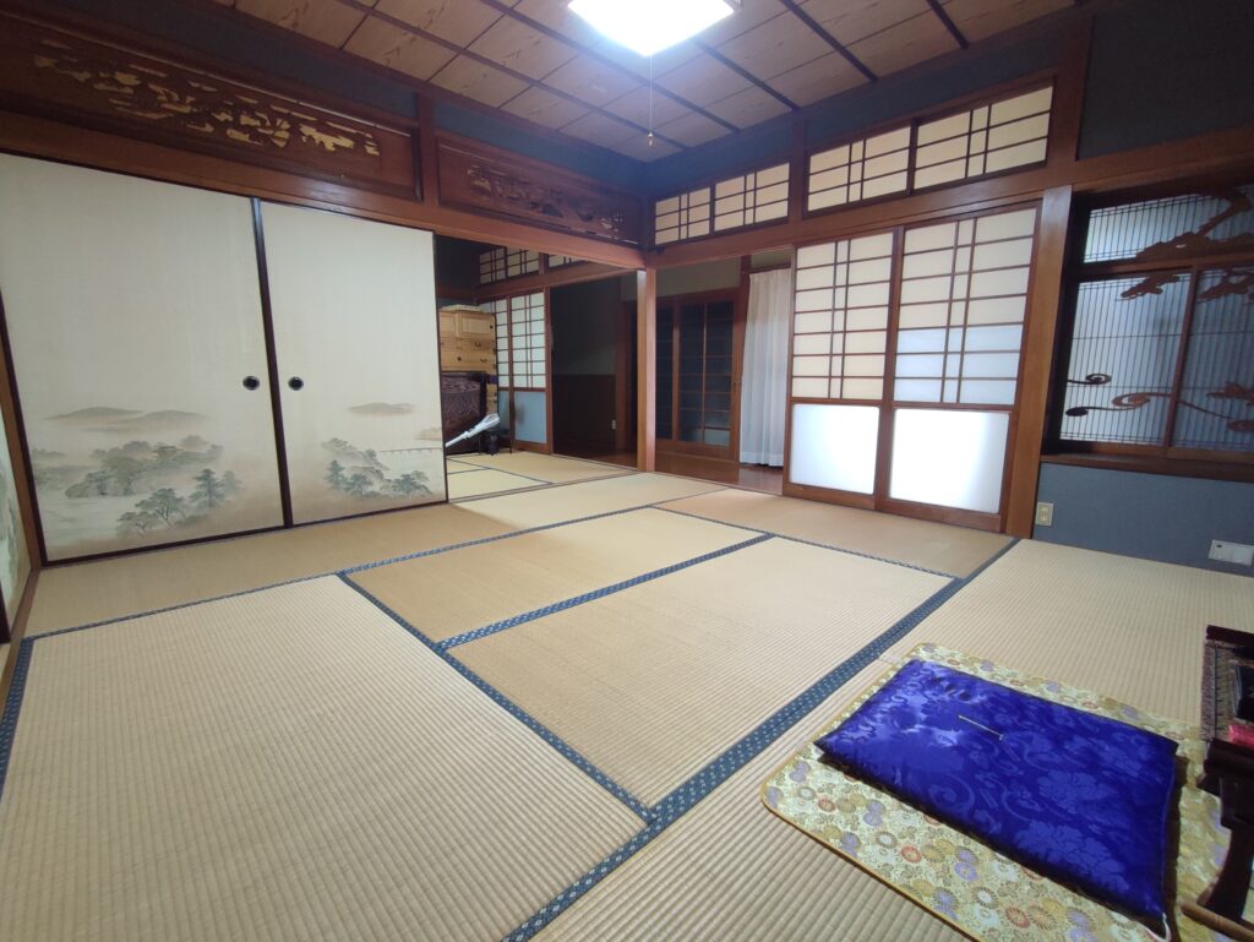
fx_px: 580
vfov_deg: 78.2
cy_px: 471
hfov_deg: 94.5
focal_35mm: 16
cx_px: 627
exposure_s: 1/33
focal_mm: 1.65
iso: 258
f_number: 2.2
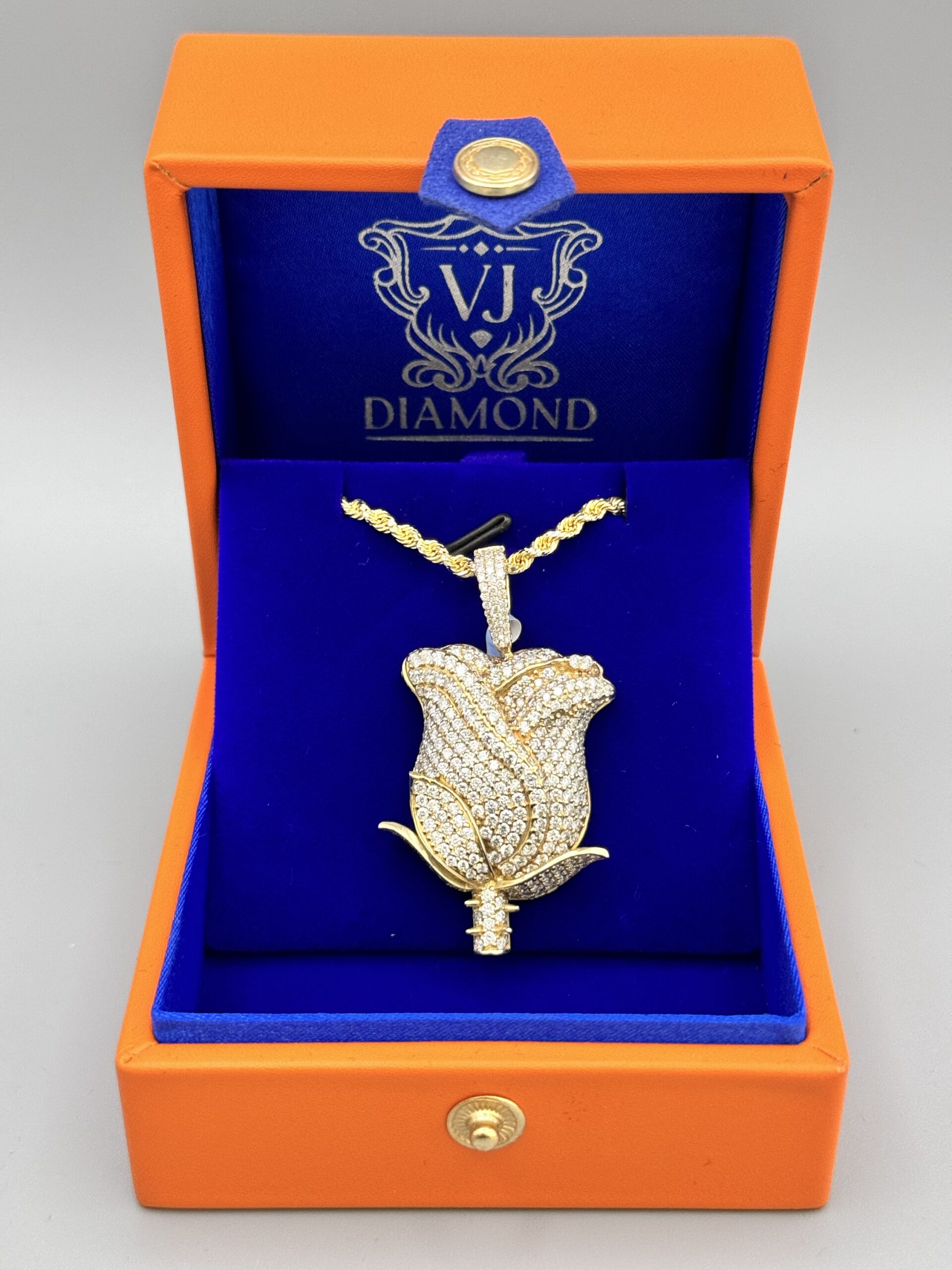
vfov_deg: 39.7
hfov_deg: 30.3
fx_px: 1760
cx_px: 476
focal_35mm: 48
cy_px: 635
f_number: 1.78
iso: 400
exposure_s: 1/40
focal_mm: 6.86
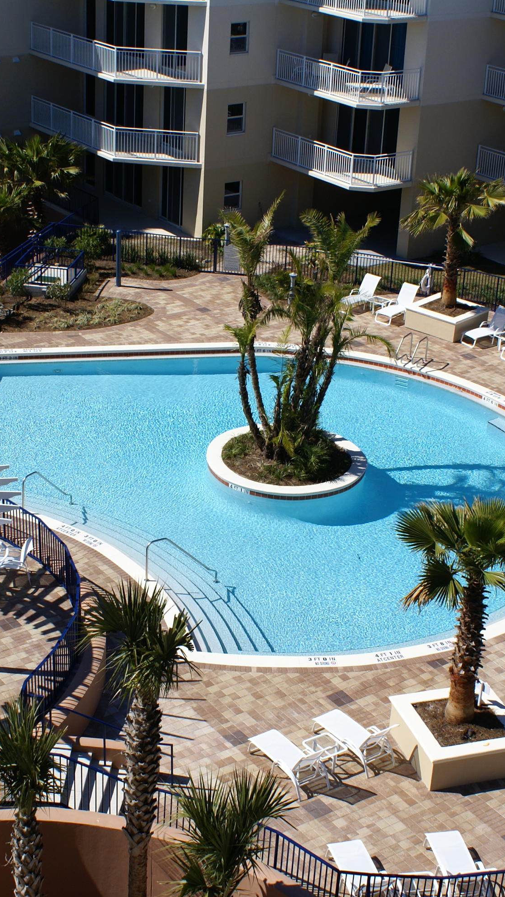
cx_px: 196
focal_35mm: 62
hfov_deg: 19.4
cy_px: 455
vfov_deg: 33.8
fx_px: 1476
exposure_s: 1/320
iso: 100
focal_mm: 26
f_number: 9
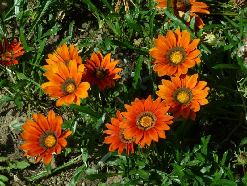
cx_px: 124
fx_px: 1013
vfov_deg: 10.4
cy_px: 93
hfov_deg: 13.9
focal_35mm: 142
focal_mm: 25.5
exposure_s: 1/320
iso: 100
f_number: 5.3
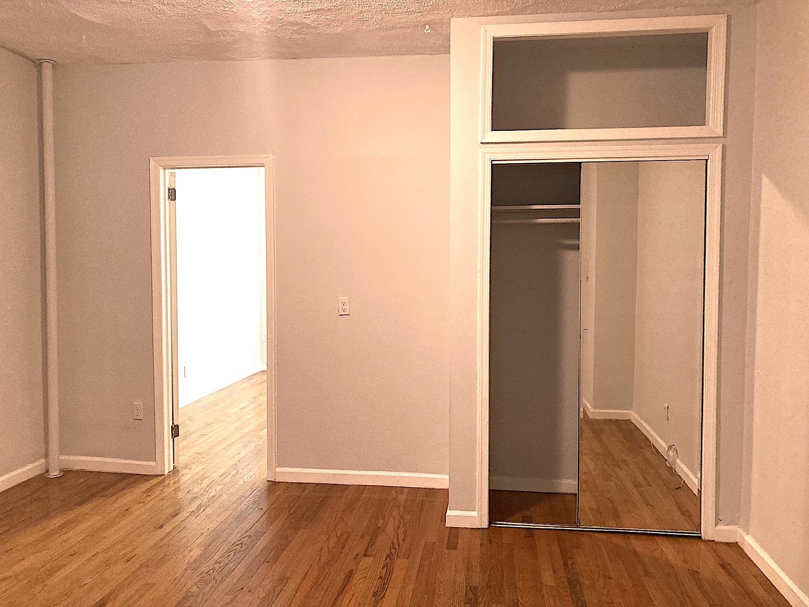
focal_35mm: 28
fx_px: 654
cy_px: 304
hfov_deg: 63.4
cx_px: 404
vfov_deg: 49.7
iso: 320
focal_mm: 3.99
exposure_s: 1/60
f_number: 1.8
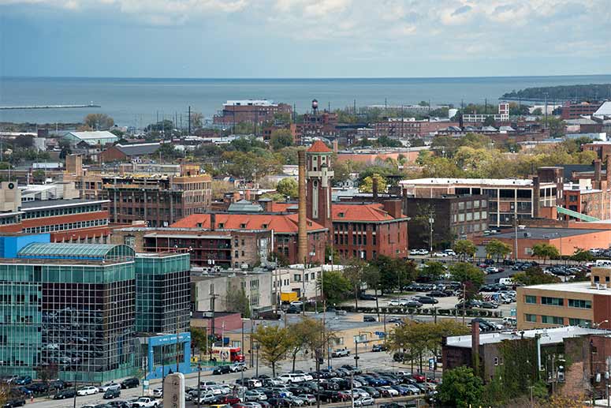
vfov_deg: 8.3
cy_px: 204
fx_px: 2801
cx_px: 306
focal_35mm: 165
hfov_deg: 12.5
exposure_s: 1/1250
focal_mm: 165
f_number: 7.1
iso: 400
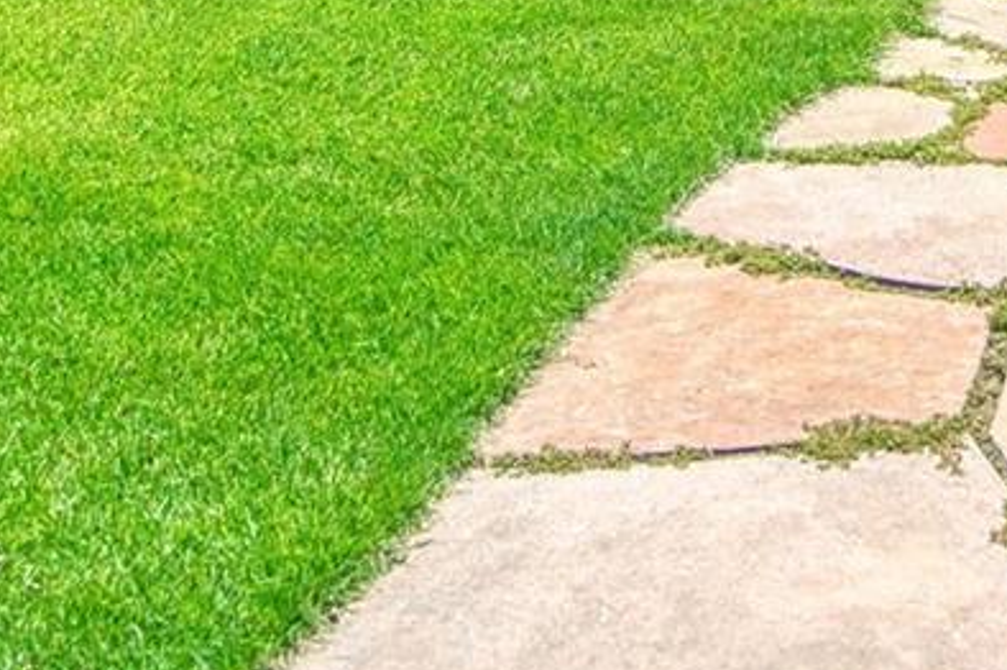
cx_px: 923
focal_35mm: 65
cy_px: -550
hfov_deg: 29.6
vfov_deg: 17.0
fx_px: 1817
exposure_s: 1/2000
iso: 500
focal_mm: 16
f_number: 4.5
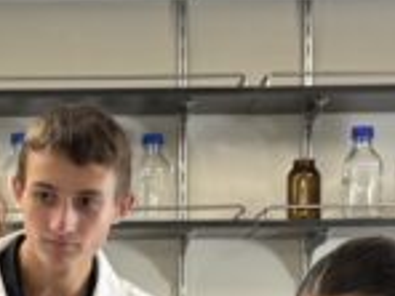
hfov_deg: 11.8
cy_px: 432
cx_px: 59
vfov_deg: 8.7
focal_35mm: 166
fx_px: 1894
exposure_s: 1/195
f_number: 1.78
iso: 200
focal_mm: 6.76
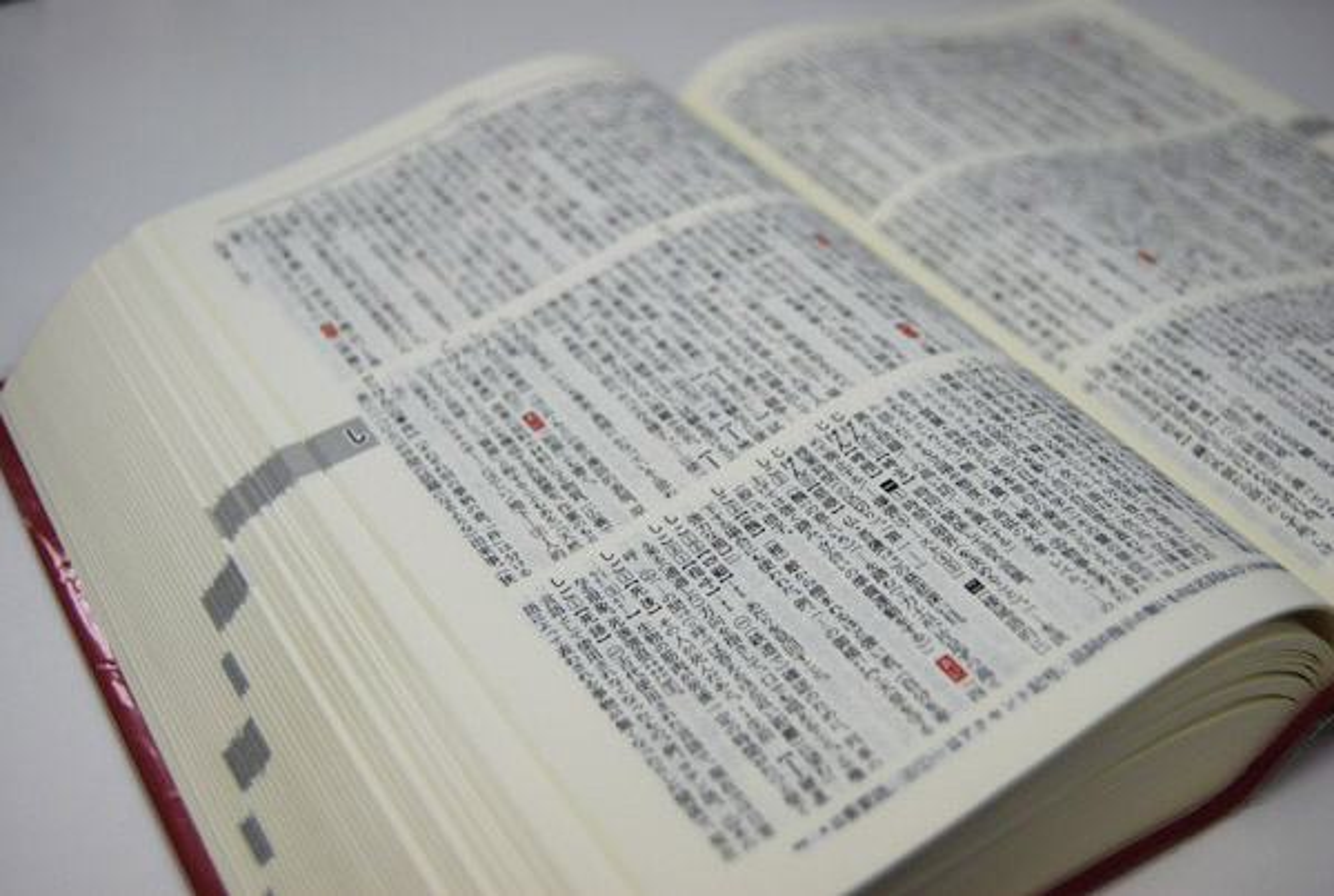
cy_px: 448
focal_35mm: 48
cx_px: 667
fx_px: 1783
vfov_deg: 28.2
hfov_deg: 41.0
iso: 200
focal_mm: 32
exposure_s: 1/80
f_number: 4.5
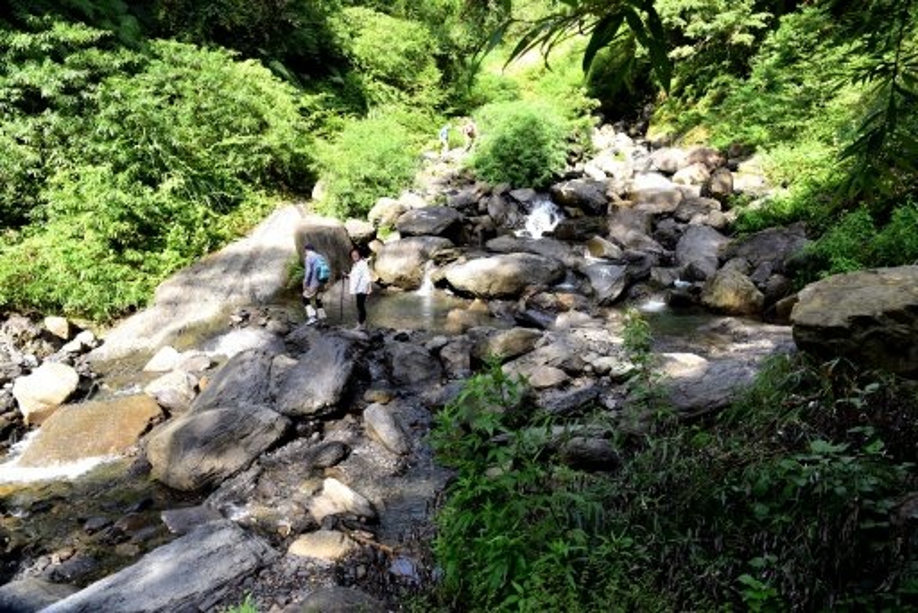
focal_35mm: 24
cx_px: 459
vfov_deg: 53.2
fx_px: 612
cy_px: 306
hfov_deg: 73.7
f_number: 8
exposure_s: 1/100
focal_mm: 24
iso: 200
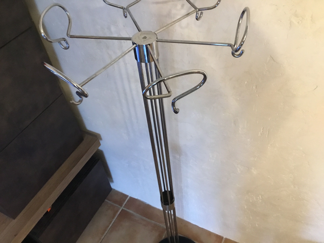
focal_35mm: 31
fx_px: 290
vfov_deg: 45.4
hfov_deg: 58.4
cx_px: 162
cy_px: 122
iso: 200
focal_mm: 3.3
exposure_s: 1/17
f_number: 2.4
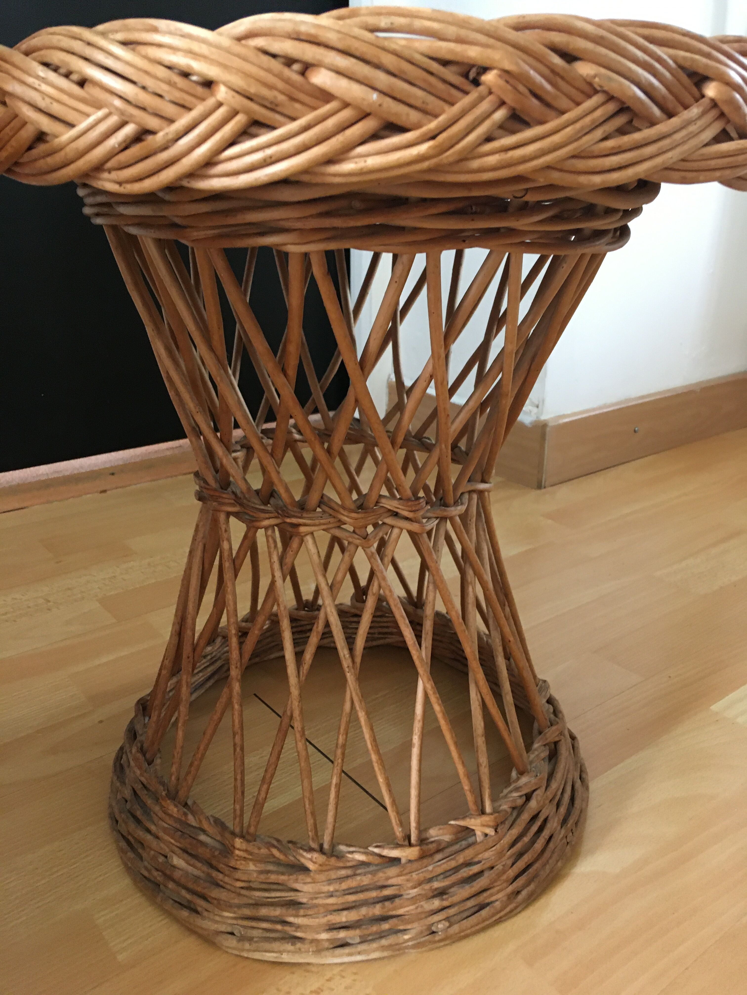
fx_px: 834
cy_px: 498
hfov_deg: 48.2
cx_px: 374
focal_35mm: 29
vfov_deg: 61.7
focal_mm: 4.15
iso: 200
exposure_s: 1/25
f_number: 2.2
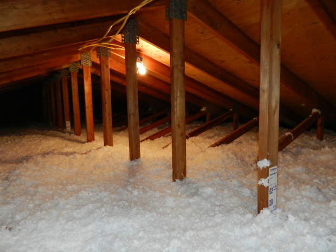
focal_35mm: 23
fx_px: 223
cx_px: 168
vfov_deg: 58.9
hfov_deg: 73.9
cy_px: 126
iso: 200
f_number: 3.4
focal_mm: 4
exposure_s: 1/30
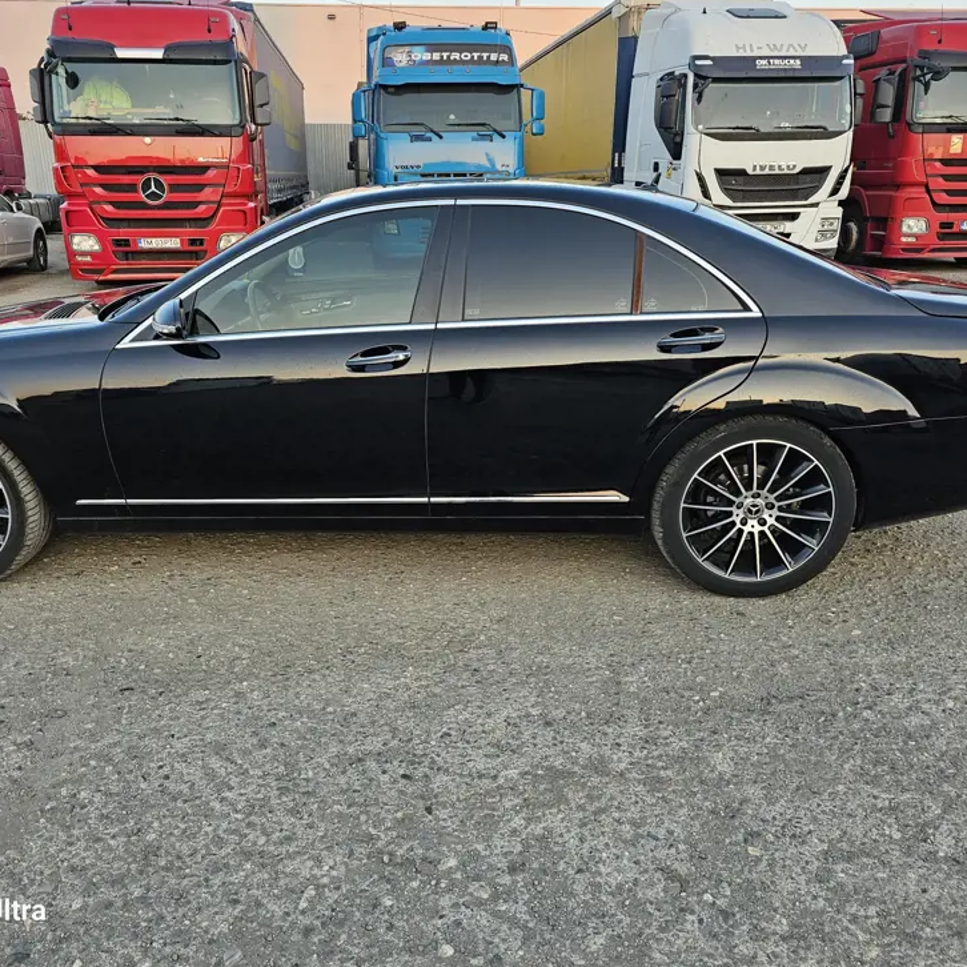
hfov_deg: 57.2
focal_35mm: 28
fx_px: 885
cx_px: 434
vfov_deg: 57.3
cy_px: 490
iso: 40
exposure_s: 1/100
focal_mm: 6.3
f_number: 1.7
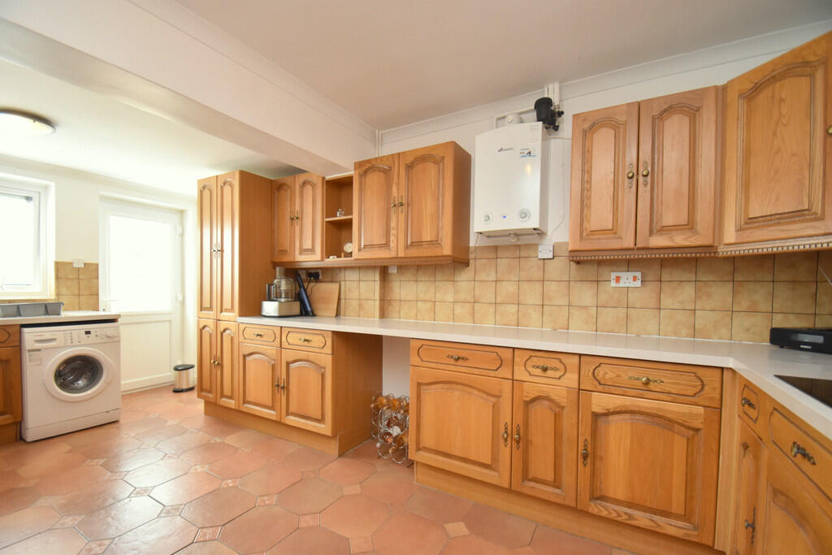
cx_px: 416
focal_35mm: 15
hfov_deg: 100.4
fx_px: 347
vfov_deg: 77.3
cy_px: 278
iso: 800
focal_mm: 10
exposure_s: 1/160
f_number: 4.5
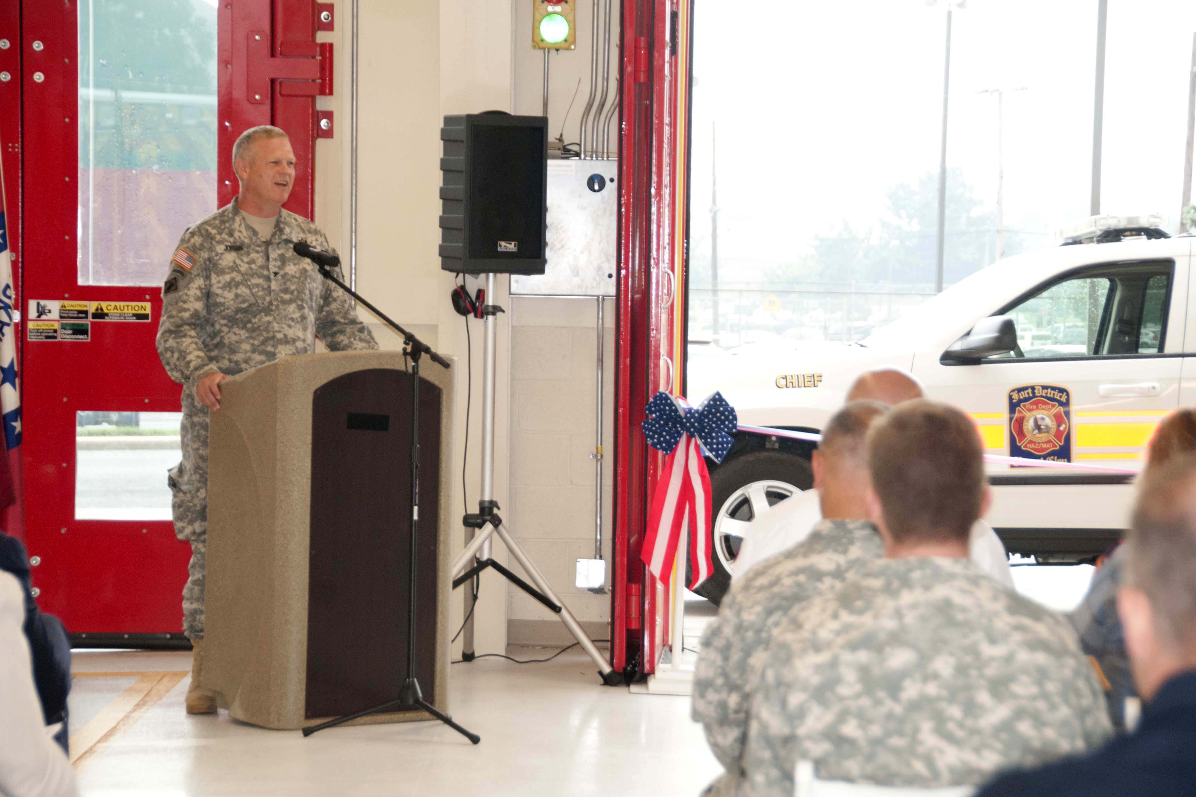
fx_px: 4020
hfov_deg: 16.9
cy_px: 397
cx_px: 598
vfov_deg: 11.3
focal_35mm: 121
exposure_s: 1/125
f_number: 5
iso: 800
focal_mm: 80
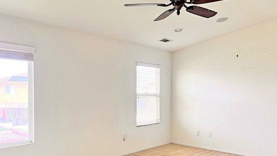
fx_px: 242
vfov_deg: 35.5
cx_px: 140
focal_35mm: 33
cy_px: 96
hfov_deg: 59.5
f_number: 1.5
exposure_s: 1/161
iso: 64
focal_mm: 5.7
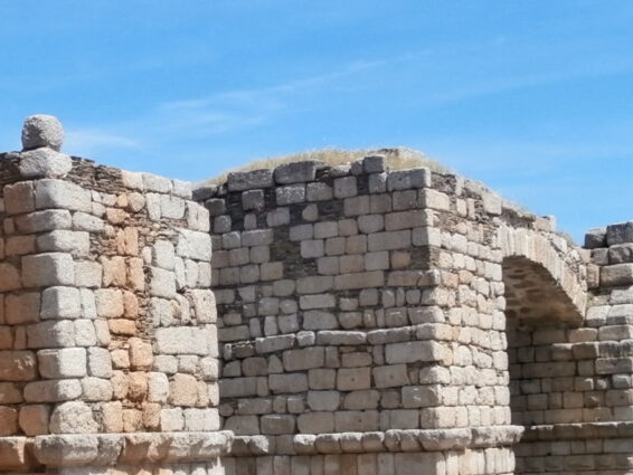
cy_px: 402
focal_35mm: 85
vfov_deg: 17.2
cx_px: 152
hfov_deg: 22.8
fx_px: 1555
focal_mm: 8.29
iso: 100
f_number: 4.2
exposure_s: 1/640
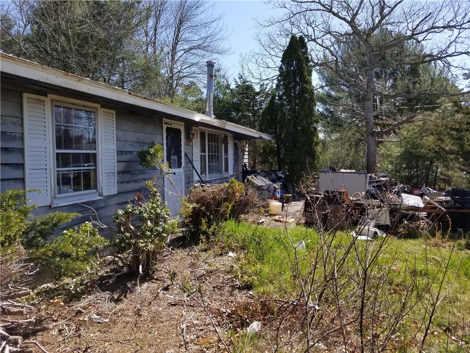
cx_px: 235
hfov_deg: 67.3
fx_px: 353
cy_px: 176
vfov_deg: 53.1
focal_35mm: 26
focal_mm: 4.3
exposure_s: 1/1600
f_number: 1.7
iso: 50
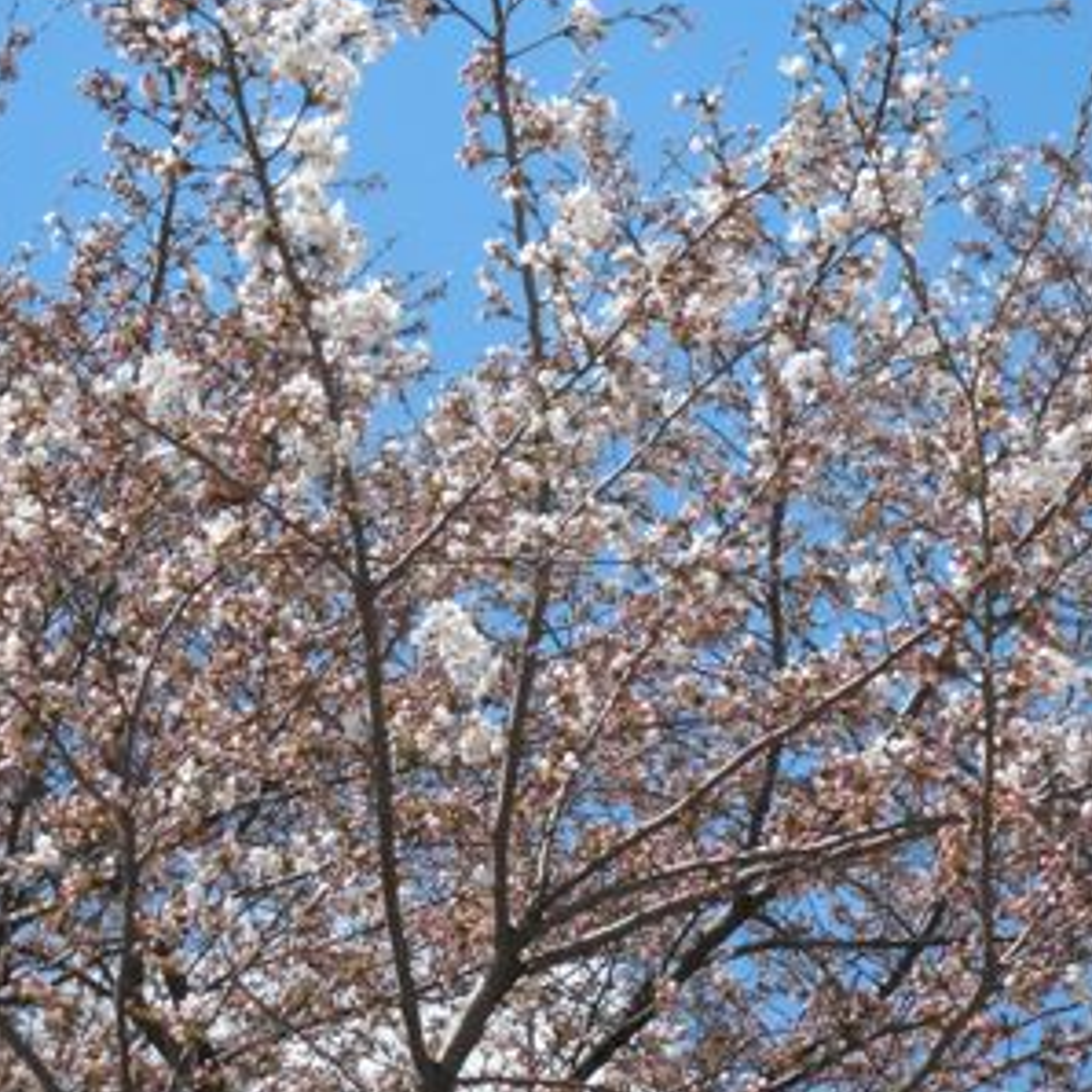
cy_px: 506
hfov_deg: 11.6
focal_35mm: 150
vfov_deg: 11.6
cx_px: 513
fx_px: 5354
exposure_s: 1/2000
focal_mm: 20.4
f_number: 10.2
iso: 1600
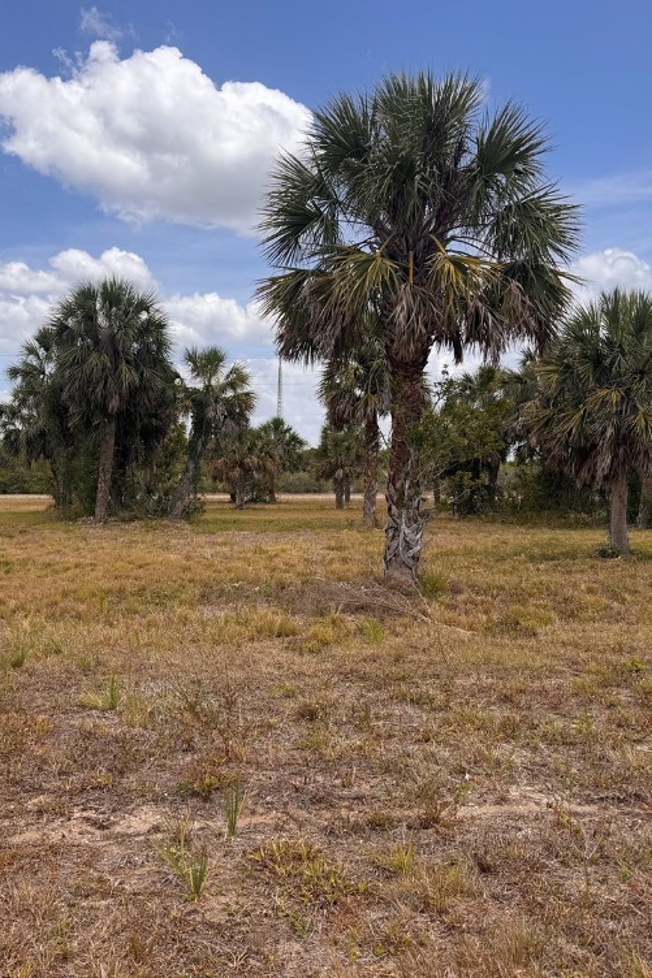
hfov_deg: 38.4
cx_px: 212
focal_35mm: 34
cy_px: 481
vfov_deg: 55.8
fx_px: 924
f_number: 1.78
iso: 80
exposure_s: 1/4310
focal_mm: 6.76
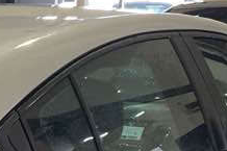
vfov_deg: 8.4
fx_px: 989
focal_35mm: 157
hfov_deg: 12.7
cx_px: -72
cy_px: 278
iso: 50
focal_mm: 3
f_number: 1.8
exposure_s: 1/60
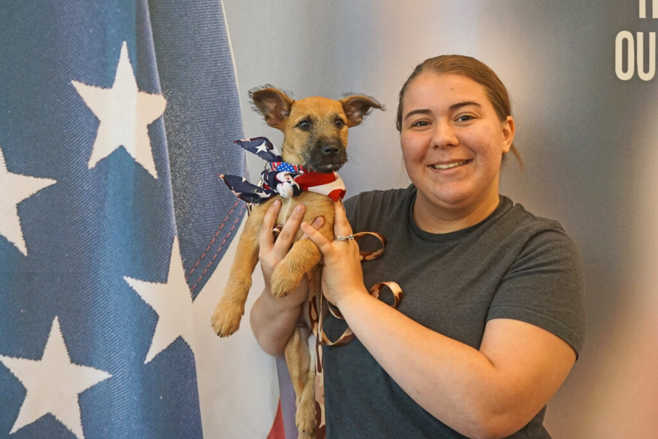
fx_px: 603
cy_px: 220
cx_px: 329
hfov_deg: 57.2
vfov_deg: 40.0
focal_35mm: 33
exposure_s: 1/160
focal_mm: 22
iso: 640
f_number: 4
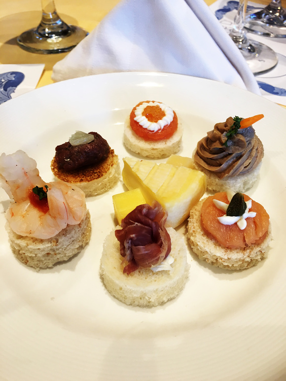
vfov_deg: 61.7
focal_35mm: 29
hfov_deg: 48.2
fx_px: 319
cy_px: 190
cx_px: 143
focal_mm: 4.15
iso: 50
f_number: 2.2
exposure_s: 1/30
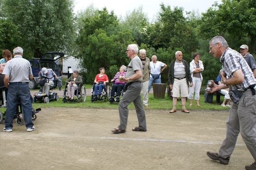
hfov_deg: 51.9
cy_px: 84
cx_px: 126
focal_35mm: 37
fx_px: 263
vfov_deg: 35.9
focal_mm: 24
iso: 100
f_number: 5.6
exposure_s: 1/125
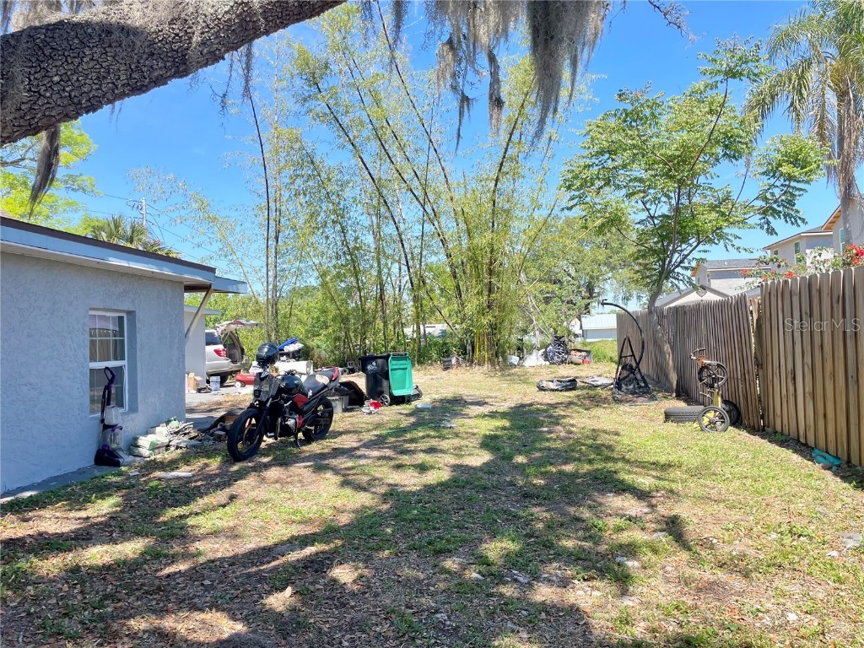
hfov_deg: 67.3
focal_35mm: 26
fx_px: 649
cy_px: 324
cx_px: 432
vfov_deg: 53.1
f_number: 1.6
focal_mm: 4.2
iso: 50
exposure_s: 1/640
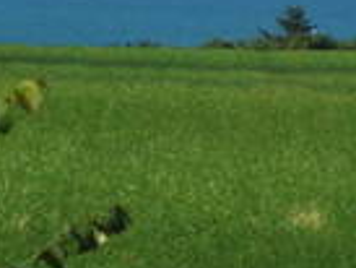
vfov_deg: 1.3
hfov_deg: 1.8
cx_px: 255
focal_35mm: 1105
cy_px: 167
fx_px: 11374
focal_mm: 47
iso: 100
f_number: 4.9
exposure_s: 1/400
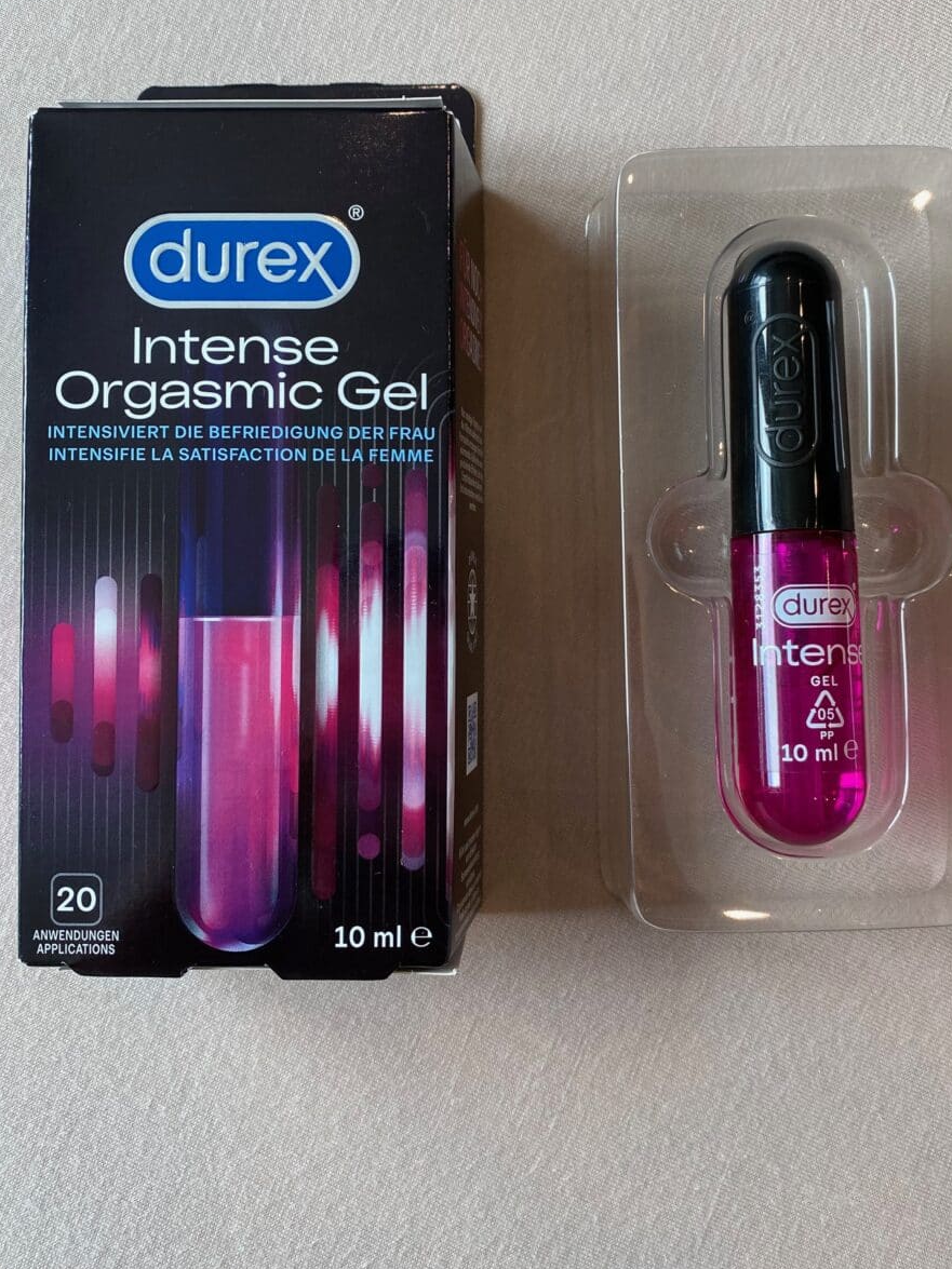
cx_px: 532
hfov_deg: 41.7
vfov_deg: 53.8
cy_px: 555
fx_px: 1247
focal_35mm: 34
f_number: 1.8
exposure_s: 1/100
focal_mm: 4.25
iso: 100
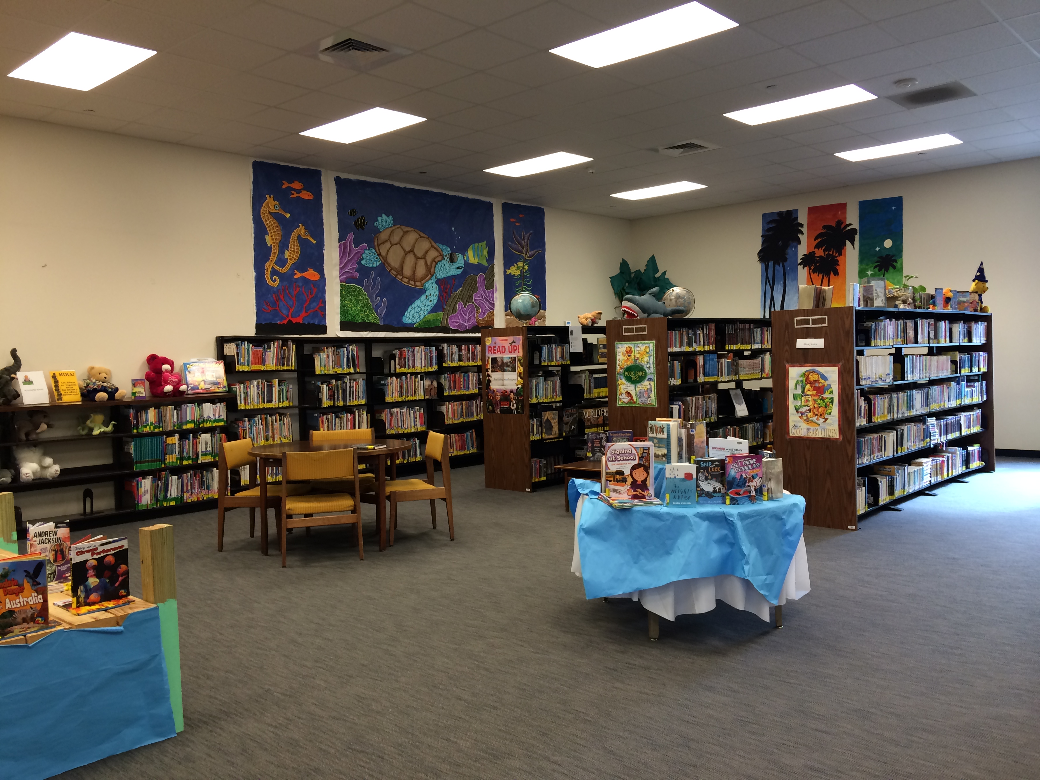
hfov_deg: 60.0
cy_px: 390
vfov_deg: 46.8
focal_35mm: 30
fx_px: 901
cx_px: 520
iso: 80
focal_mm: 4.12
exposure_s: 1/30
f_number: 2.2
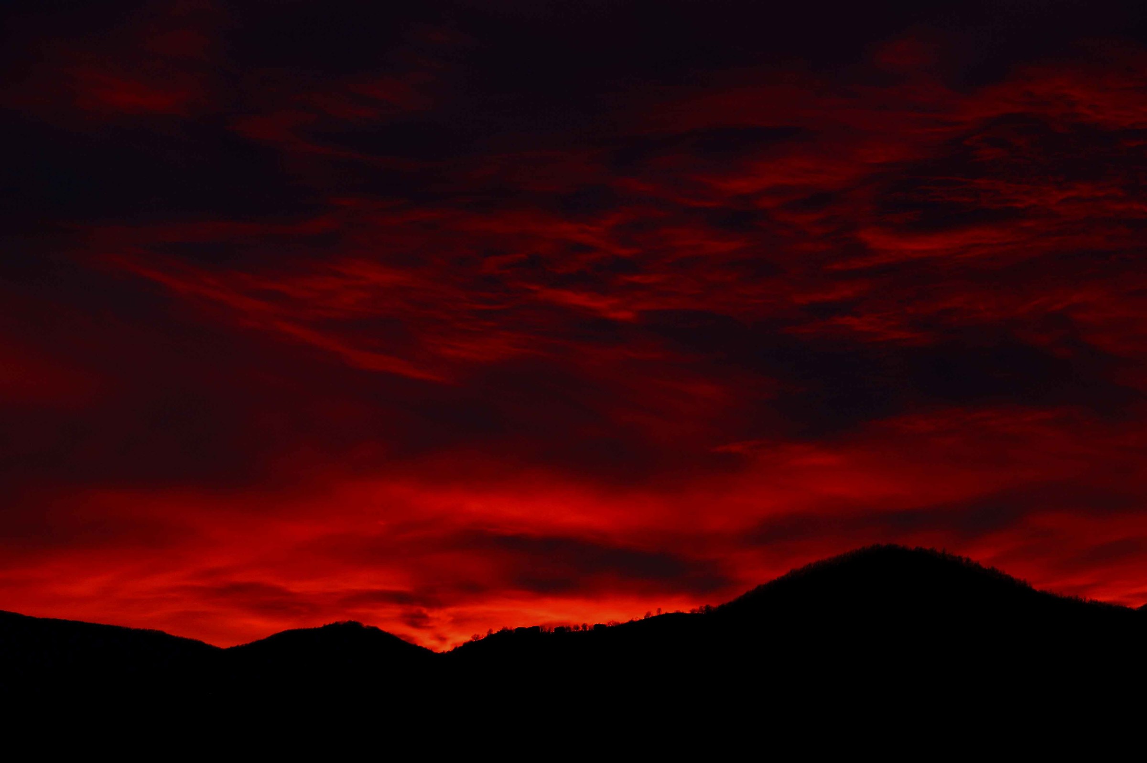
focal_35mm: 75
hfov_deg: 27.0
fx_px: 2388
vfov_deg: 18.2
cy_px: 382
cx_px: 574
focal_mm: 50
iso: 100
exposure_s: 1/30
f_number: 6.3
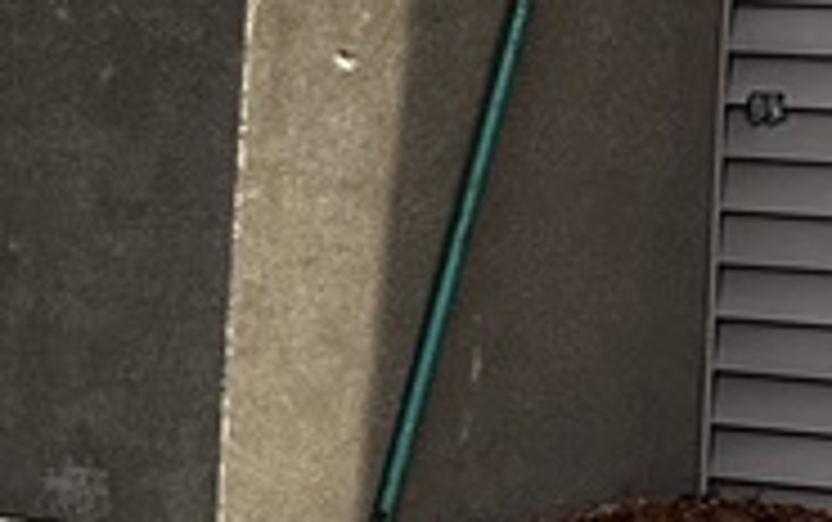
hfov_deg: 9.0
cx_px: 1875
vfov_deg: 5.9
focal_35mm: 214
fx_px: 4857
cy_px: -711
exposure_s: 1/2841
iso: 50
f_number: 1.5
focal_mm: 5.7
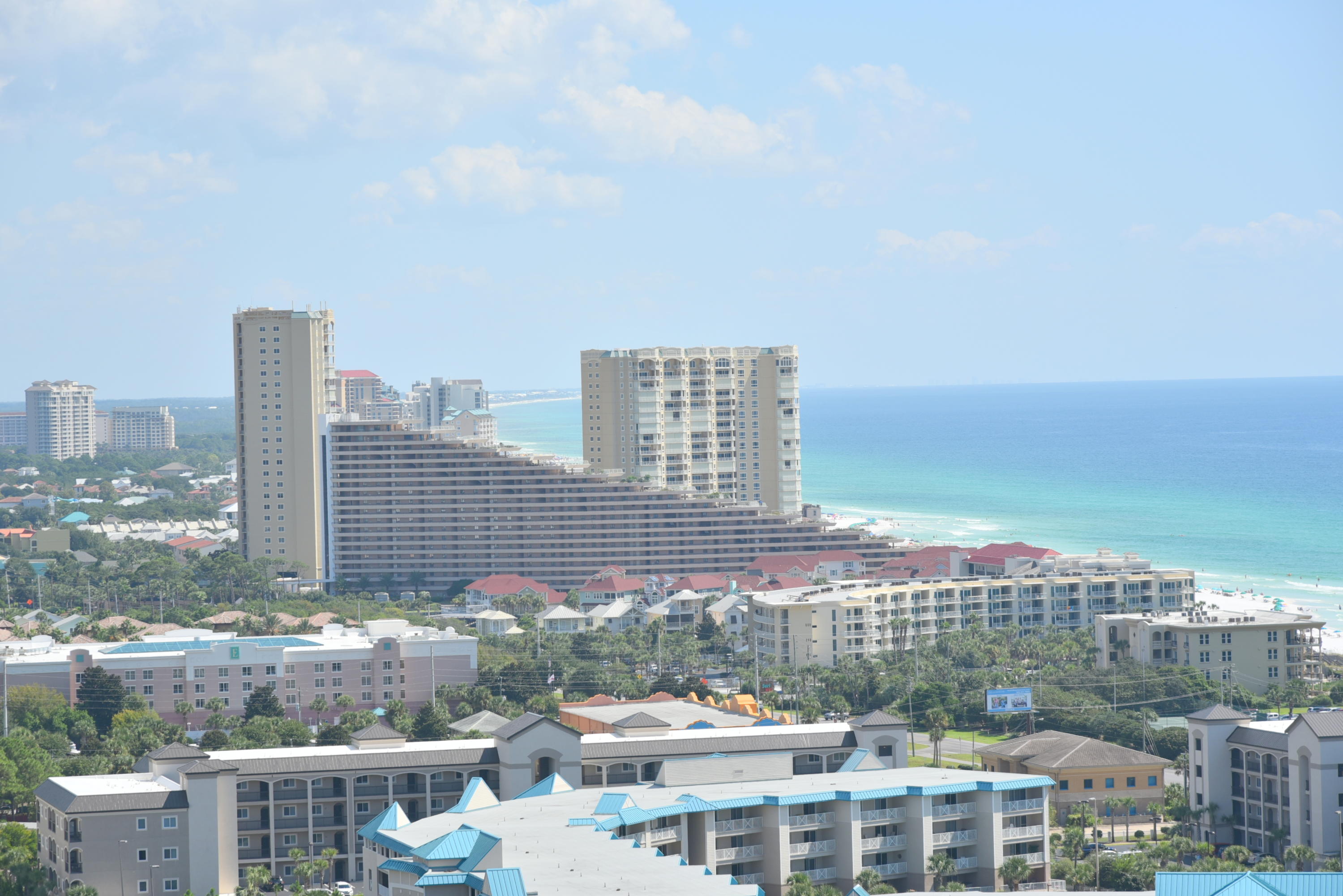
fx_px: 4476
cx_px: 672
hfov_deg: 17.1
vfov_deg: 11.4
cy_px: 448
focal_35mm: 120
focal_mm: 120
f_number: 8
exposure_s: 1/1000
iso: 200
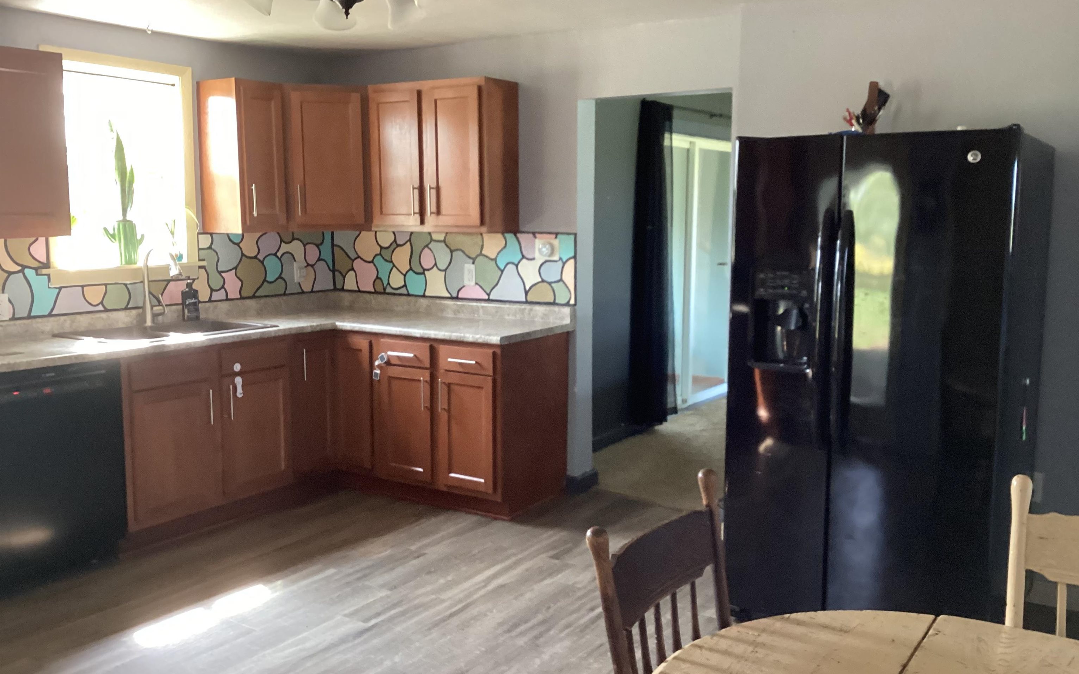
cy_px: 336
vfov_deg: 38.3
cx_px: 541
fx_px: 970
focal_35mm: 33
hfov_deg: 58.1
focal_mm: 3.3
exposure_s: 1/50
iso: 320
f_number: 2.4
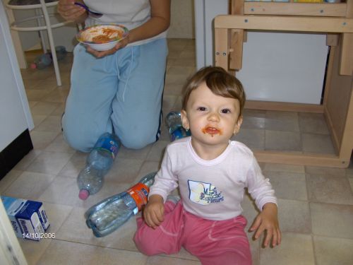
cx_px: 176
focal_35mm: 35
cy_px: 132
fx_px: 357
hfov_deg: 52.6
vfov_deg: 40.7
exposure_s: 1/60
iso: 100
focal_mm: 5.8
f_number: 2.6
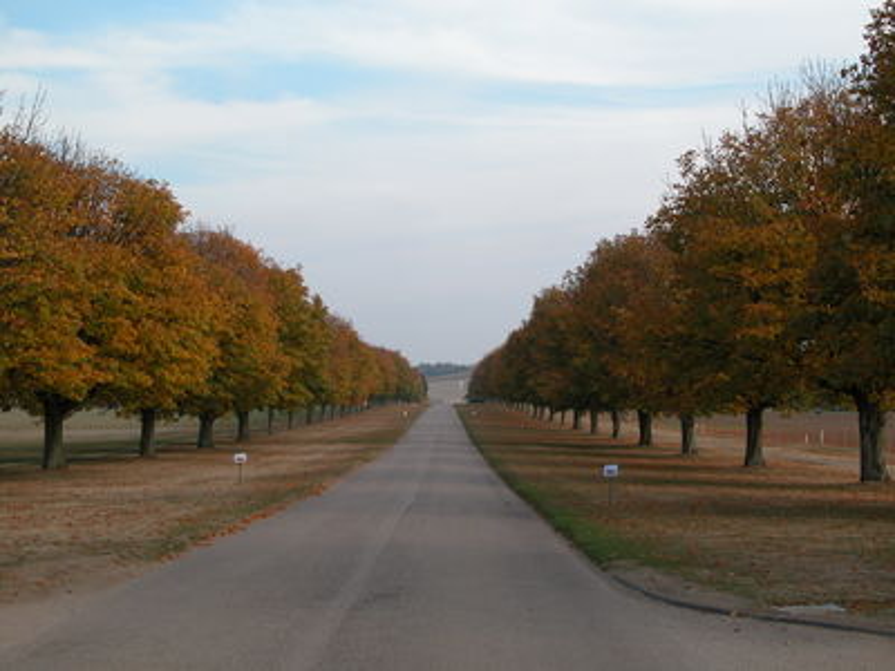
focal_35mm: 66
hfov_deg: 29.4
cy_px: 336
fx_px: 1706
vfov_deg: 22.3
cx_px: 448
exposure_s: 1/214
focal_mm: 16.8
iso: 100
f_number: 5.2
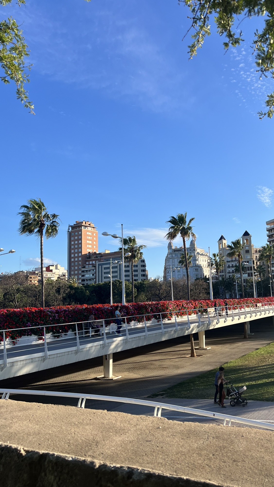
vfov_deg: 66.1
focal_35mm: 29
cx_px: 167
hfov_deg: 40.0
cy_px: 243
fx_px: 375
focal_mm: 5.7
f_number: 1.5
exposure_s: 1/2353
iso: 50
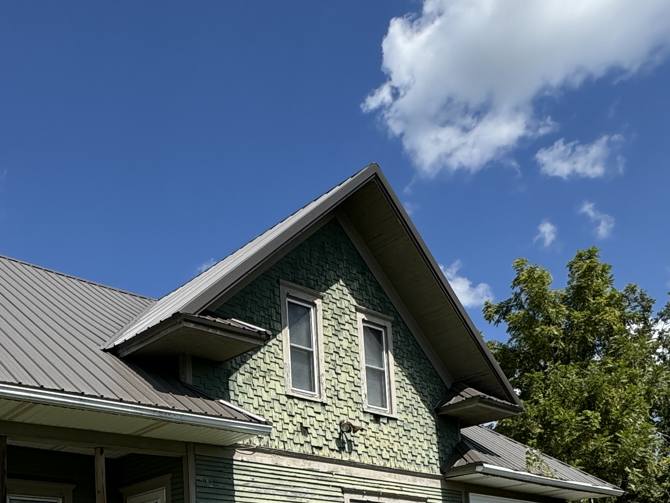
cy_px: 561
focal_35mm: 38
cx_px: 128
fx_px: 736
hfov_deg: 46.2
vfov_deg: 32.8
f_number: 2.2
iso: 40
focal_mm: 2.22
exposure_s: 1/1567
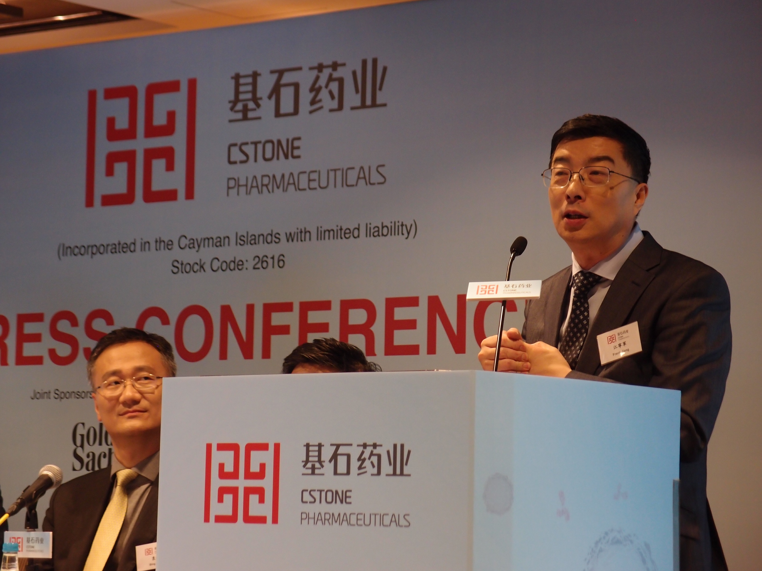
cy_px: 286
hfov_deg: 17.6
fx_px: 2465
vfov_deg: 13.2
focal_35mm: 112
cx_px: 381
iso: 200
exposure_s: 1/30
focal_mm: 24
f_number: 2.5
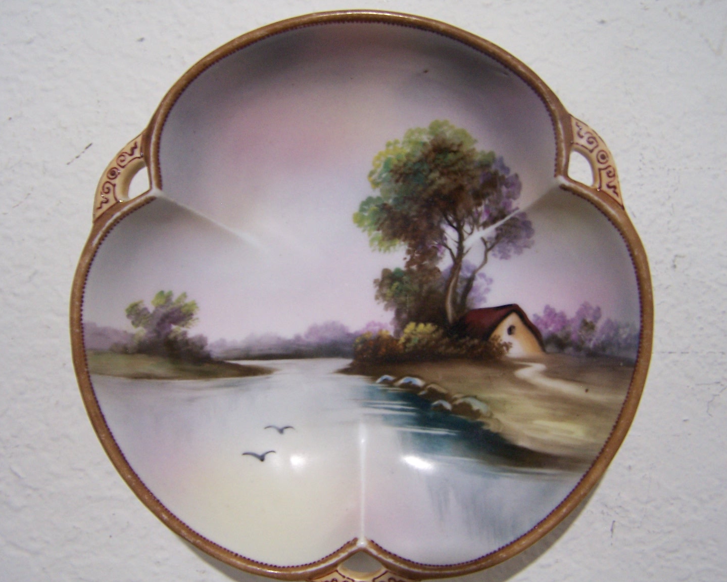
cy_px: 292
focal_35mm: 40
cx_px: 348
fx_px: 861
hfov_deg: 45.8
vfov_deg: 37.3
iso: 140
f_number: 2.8
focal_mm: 6.3
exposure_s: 1/8
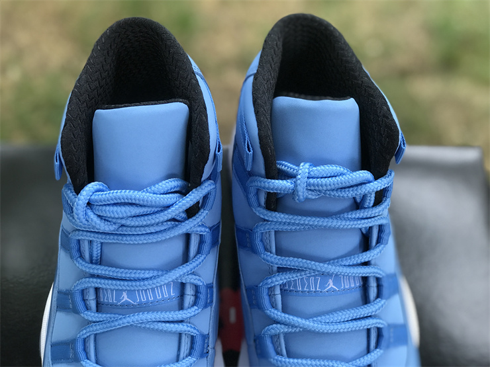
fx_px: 807
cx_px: 245
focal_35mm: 57
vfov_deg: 25.7
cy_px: 184
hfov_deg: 33.8
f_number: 2.8
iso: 32
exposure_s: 1/50
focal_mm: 6.6
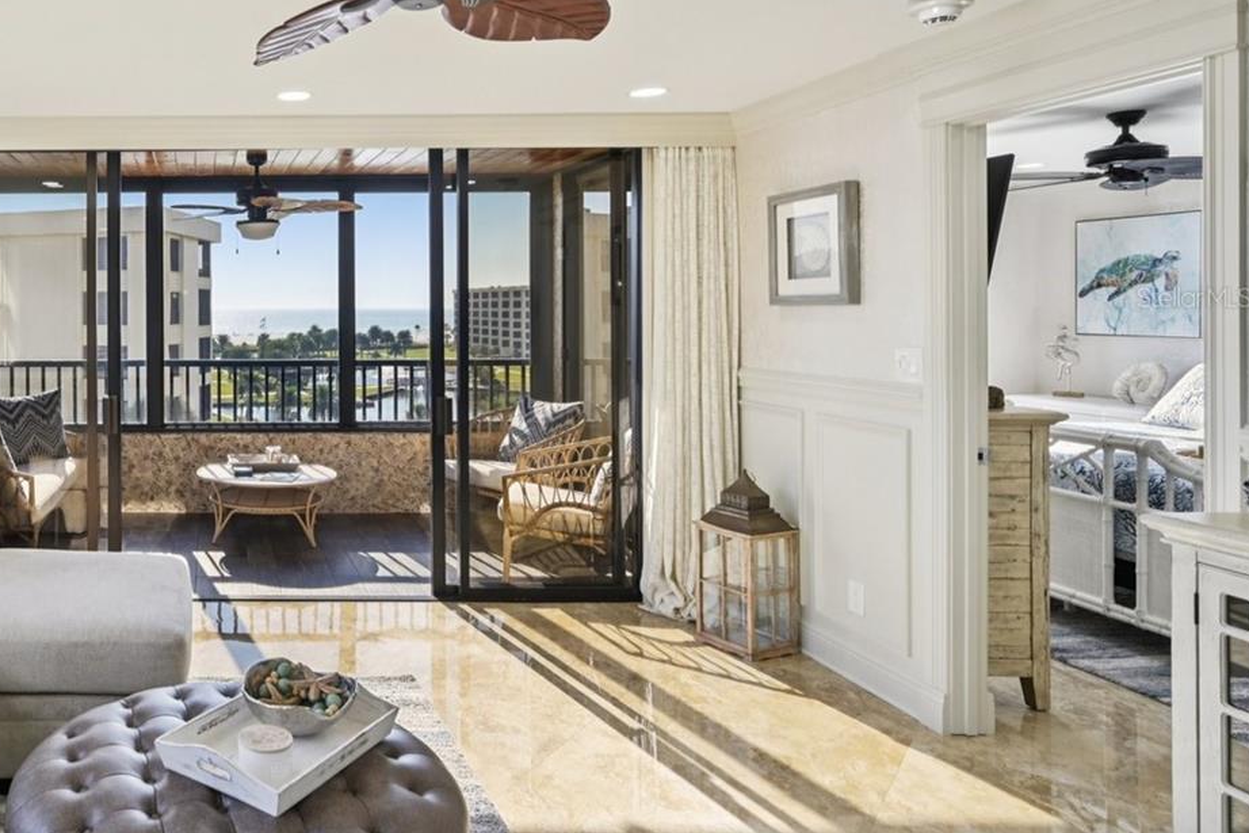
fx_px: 902
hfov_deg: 60.9
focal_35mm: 26
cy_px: 297
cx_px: 173
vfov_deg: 48.9
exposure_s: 1/320
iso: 400
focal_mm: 15
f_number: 8
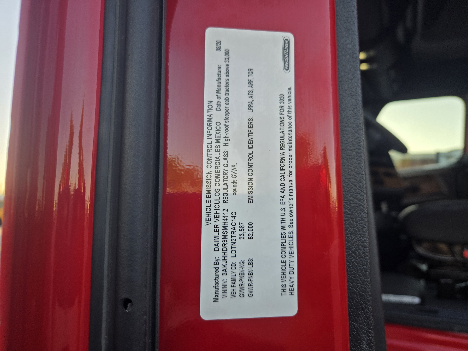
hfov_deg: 73.9
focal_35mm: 23
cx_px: 234
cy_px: 176
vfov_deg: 58.9
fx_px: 311
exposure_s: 1/257
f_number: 1.8
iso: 25
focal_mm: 5.4
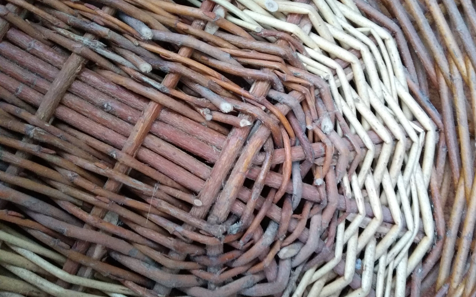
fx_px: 402
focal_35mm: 31
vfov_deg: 40.6
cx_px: 267
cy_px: 161
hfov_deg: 61.0
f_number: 2.2
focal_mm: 3.82
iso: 1600
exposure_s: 1/13
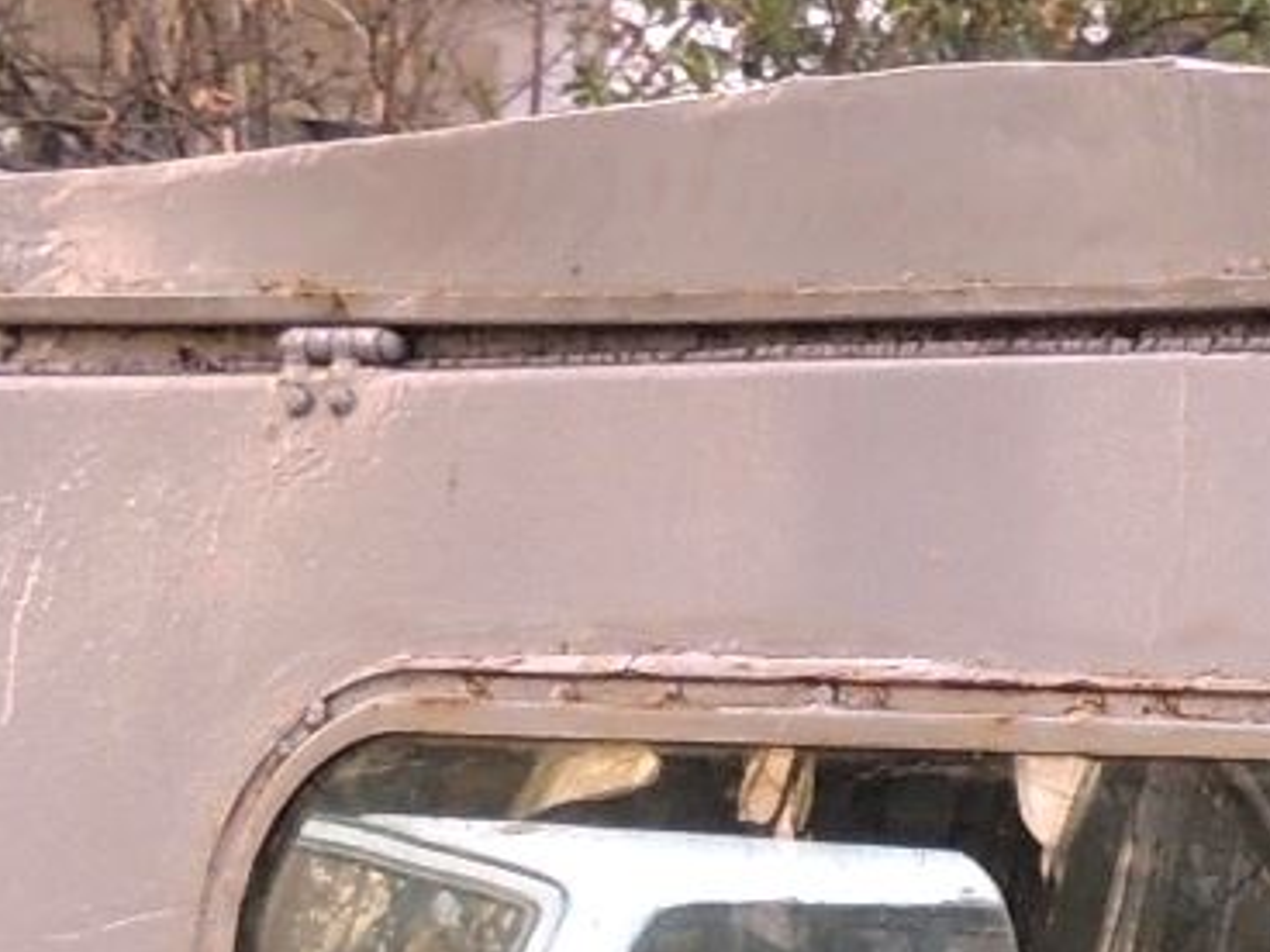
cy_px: 2470
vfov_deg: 7.2
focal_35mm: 190
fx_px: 6971
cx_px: 1819
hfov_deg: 10.1
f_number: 3.3
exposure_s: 1/50
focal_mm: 6.2
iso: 100
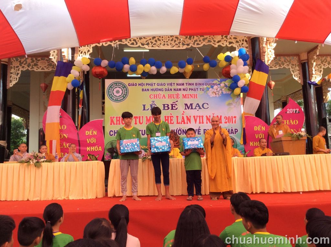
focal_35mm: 32
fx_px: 305
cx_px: 166
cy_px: 124
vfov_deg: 44.0
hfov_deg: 56.9
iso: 32
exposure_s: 1/301
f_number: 2.4
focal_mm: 3.3
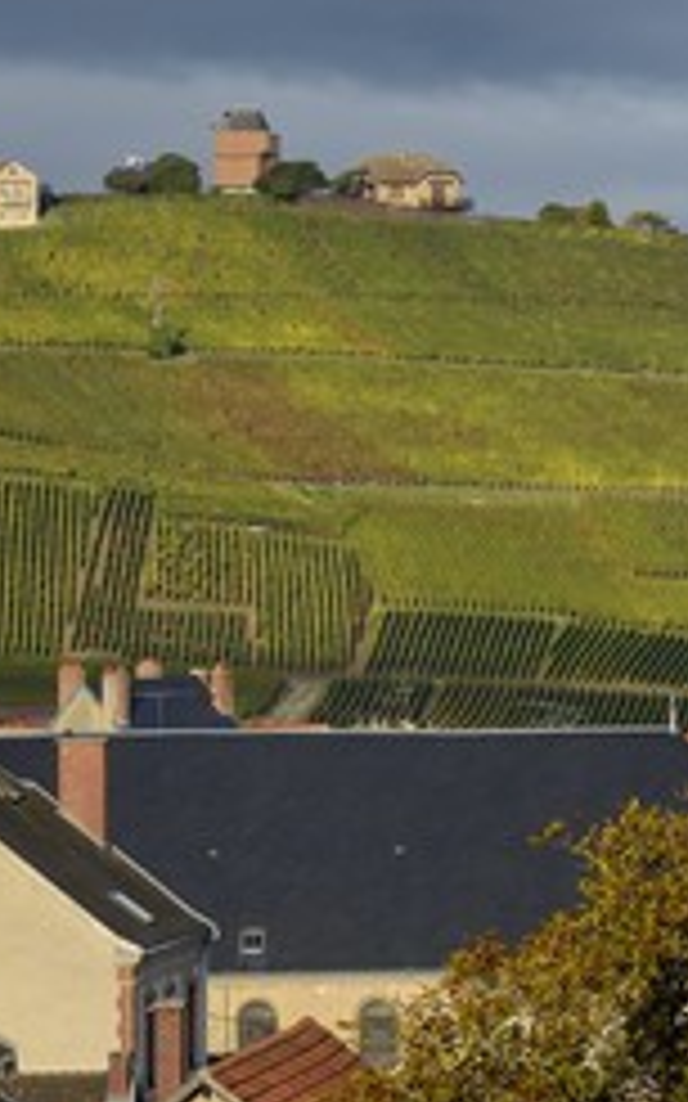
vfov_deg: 6.5
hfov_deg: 4.1
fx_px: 9696
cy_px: 517
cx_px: 513
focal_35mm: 323
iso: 200
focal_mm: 185
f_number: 14
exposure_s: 1/200
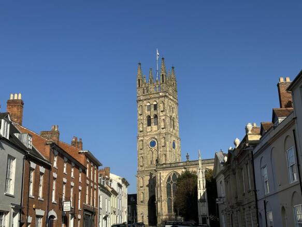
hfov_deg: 39.7
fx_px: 419
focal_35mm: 48
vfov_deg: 30.3
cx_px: 151
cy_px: 114
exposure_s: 1/5000
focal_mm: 6.86
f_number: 1.78
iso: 64
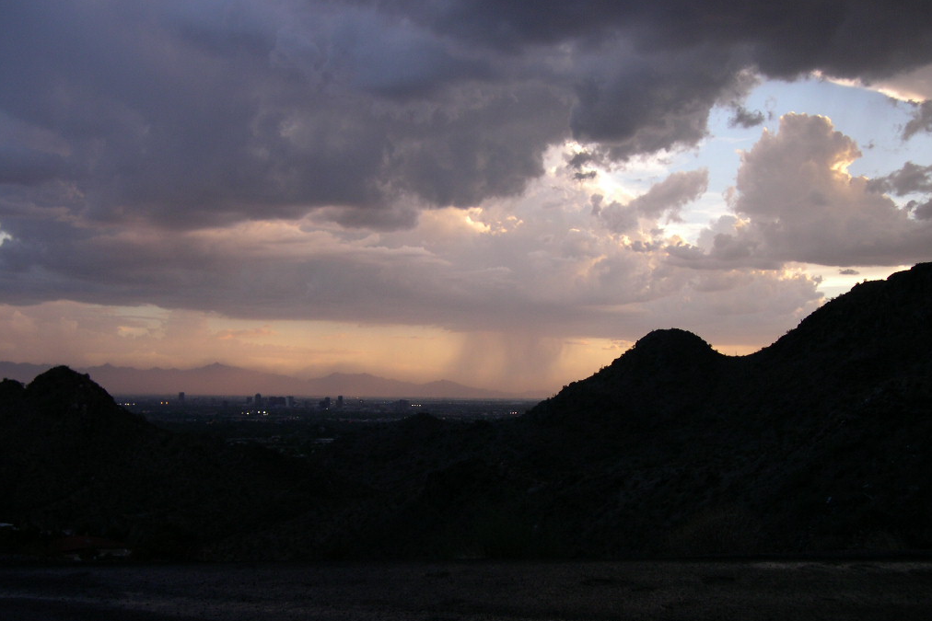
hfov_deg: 48.5
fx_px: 1036
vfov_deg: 33.4
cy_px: 340
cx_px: 463
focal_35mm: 40
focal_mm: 8
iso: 100
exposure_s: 1/104
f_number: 2.8
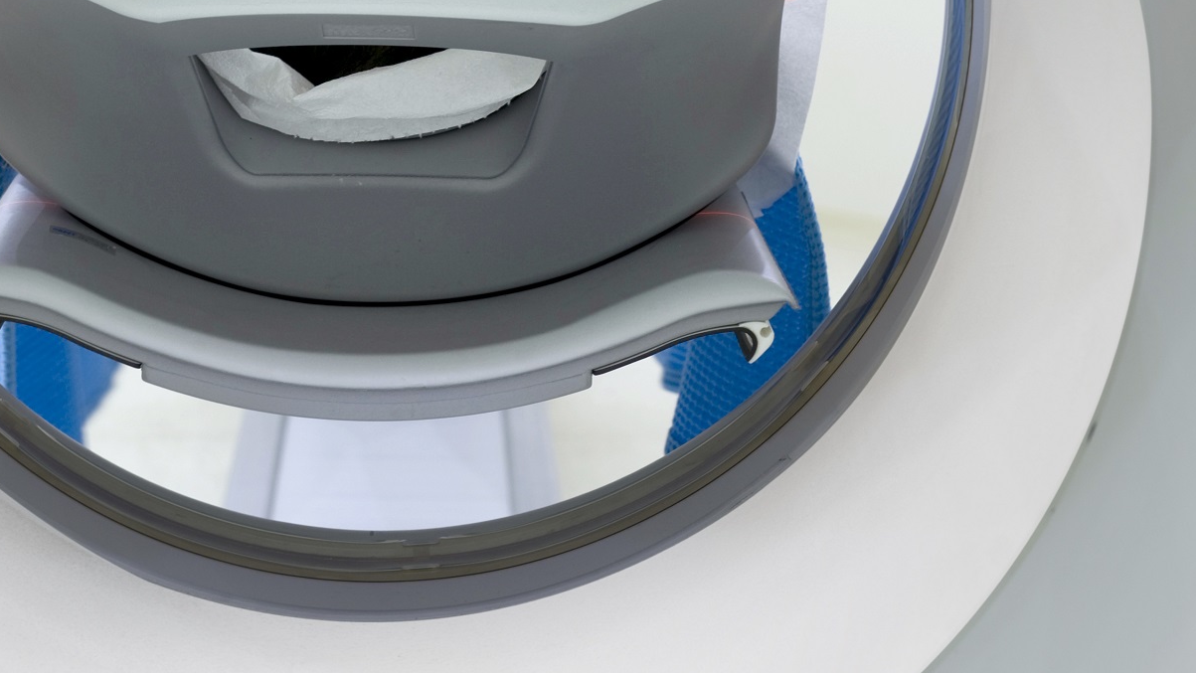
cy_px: 23
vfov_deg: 11.9
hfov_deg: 21.1
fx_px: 3203
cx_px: 395
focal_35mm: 101
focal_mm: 58
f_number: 5.6
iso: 160
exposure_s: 1
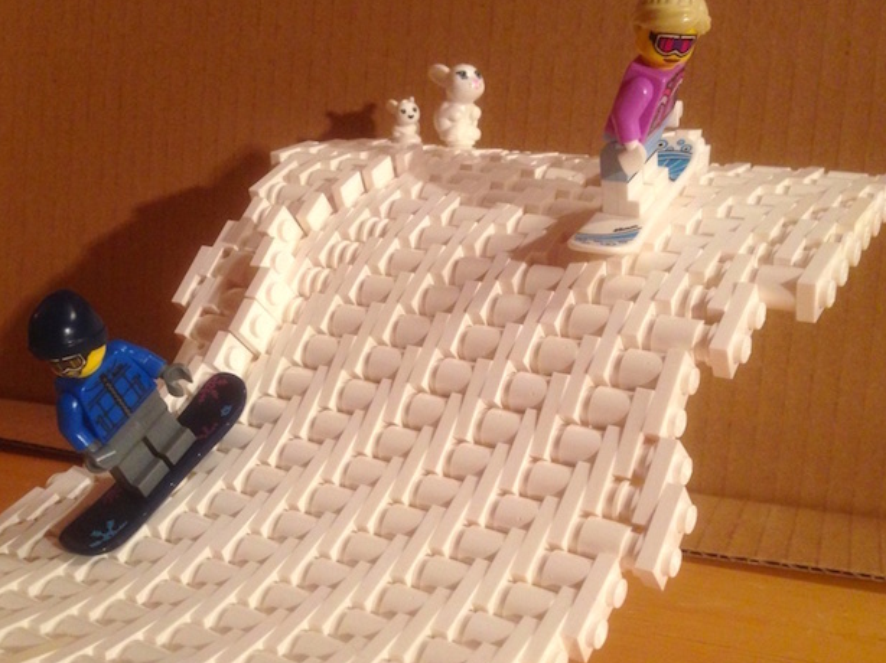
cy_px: 378
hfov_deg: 43.8
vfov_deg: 33.5
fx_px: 1100
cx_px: 414
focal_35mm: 43
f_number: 2.4
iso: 160
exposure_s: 1/20
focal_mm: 4.12
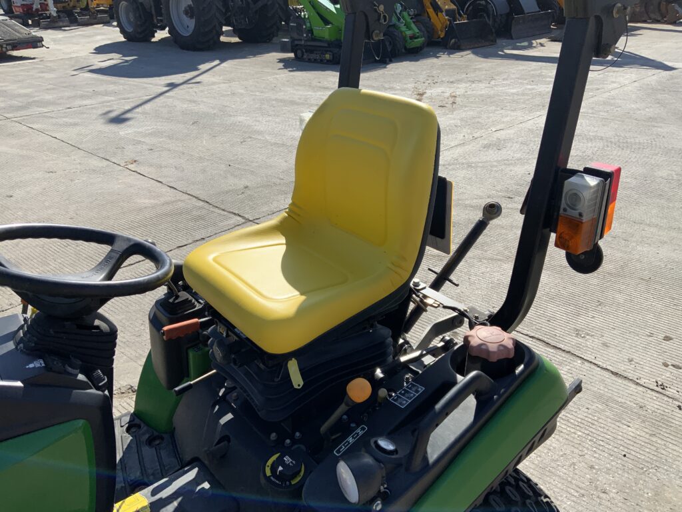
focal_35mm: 29
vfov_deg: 48.2
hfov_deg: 61.7
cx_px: 341
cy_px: 256
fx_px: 571
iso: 16
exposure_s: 1/1675
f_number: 1.8
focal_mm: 3
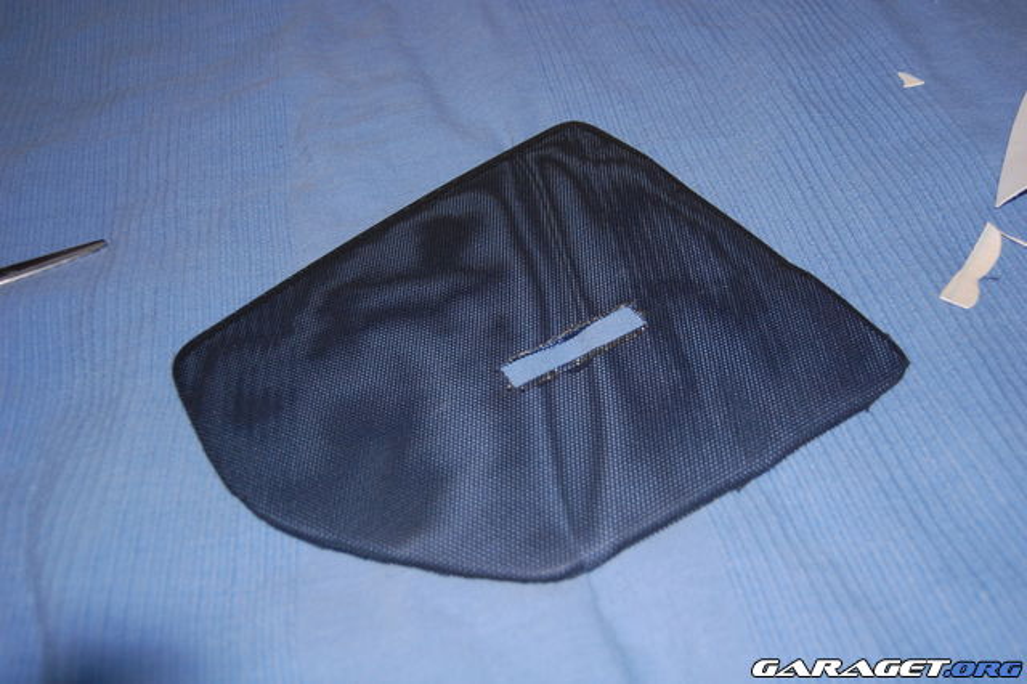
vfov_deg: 36.8
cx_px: 514
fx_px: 1026
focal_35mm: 36
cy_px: 342
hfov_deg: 53.2
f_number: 4
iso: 400
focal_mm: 24
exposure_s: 1/60
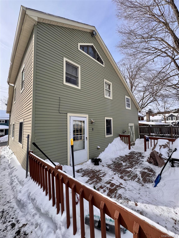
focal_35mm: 14
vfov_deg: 102.1
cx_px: 90
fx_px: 97
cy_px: 119
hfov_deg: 85.7
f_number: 2.2
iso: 40
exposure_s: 1/1034
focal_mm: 2.22
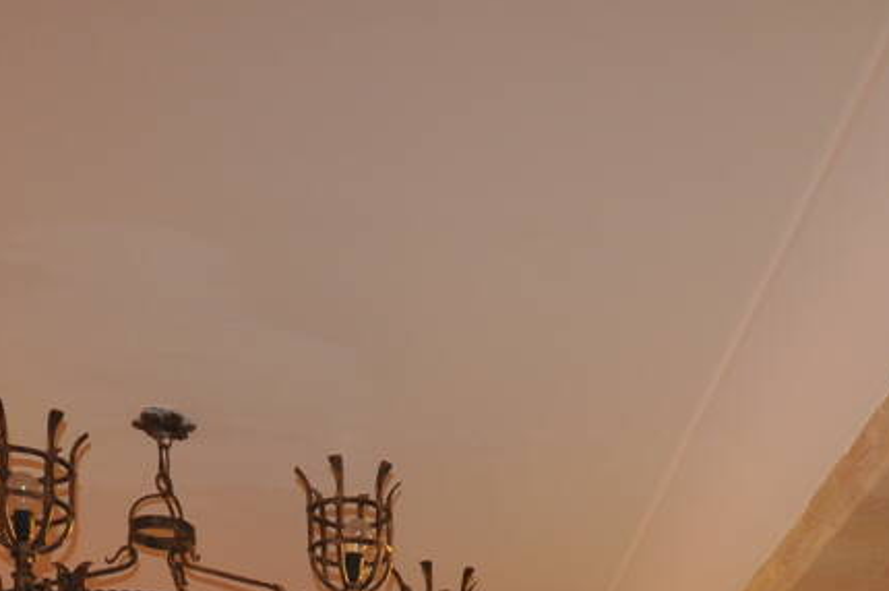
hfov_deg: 29.2
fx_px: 1678
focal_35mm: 68
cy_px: 1083
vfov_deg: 16.5
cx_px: 680
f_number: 7.1
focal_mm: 12
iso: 200
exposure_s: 1/200
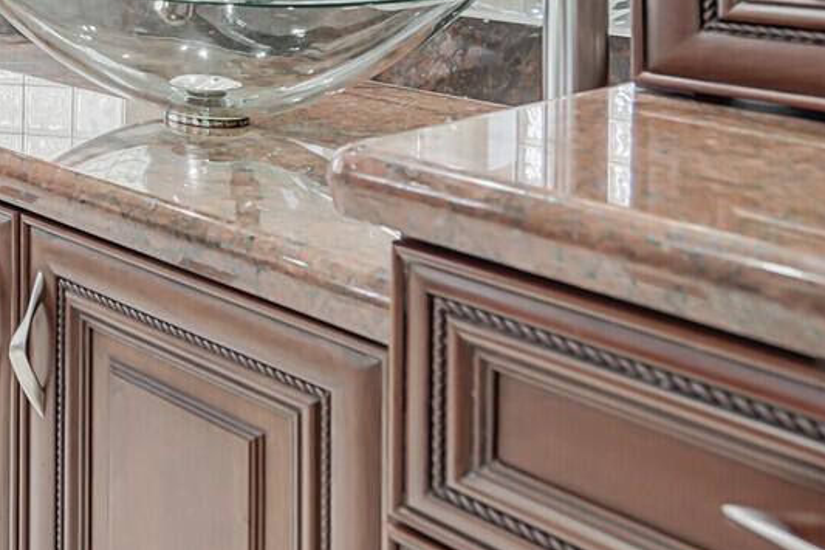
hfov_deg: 30.1
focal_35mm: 48
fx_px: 1100
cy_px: -166
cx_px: -312
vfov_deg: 24.5
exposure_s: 1/100
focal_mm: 16
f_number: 7.1
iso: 800
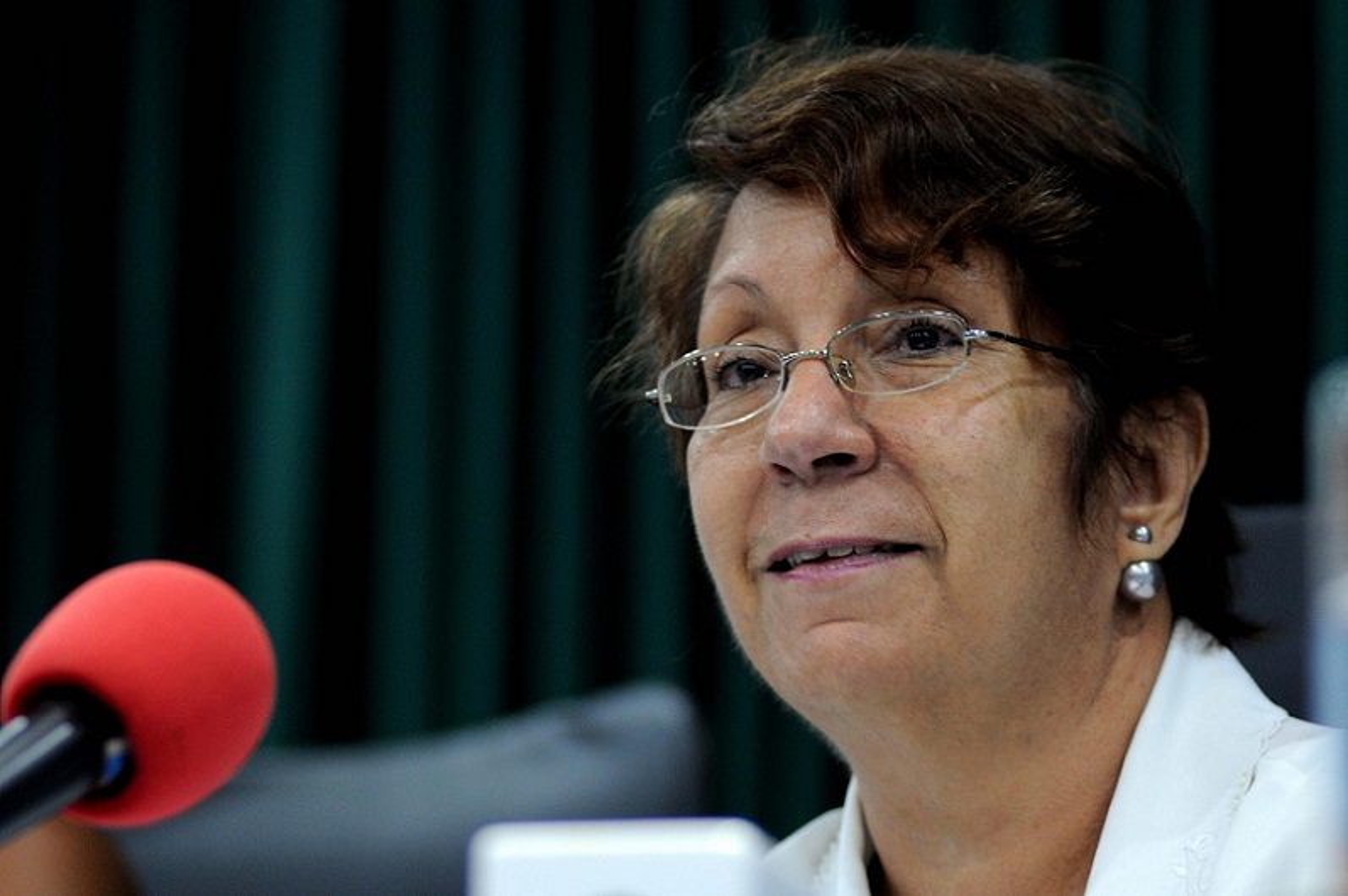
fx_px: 6734
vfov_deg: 7.6
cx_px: 674
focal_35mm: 180
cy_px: 448
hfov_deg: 11.4
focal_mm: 120
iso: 800
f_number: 2.8
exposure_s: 1/60
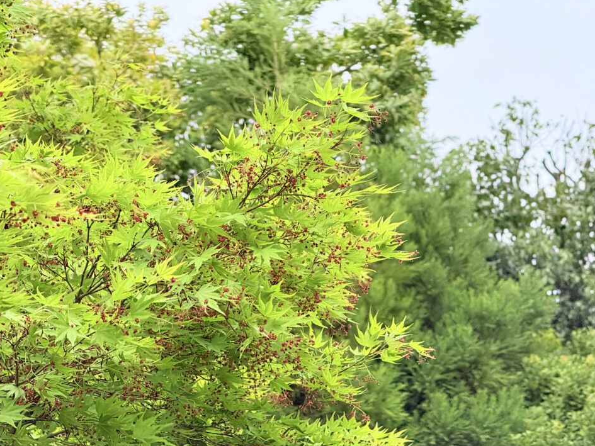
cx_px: 318
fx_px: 2235
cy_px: 240
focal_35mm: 130
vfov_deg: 11.4
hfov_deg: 15.2
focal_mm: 15.66
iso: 64
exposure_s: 1/830
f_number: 2.8
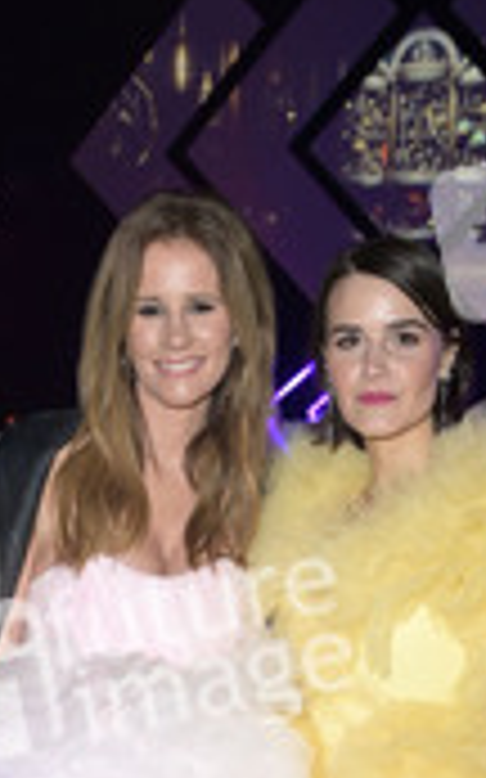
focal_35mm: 66
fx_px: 1400
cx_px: 252
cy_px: 890
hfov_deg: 19.7
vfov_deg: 27.9
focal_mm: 28
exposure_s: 1/30
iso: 2000
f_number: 5
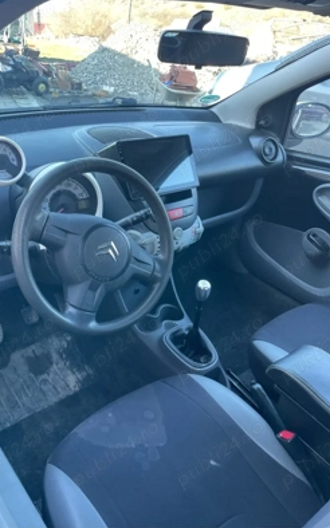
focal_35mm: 28
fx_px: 403
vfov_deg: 66.5
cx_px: 142
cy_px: 261
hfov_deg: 44.4
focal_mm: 4.2
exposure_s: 1/121
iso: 125
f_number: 1.6
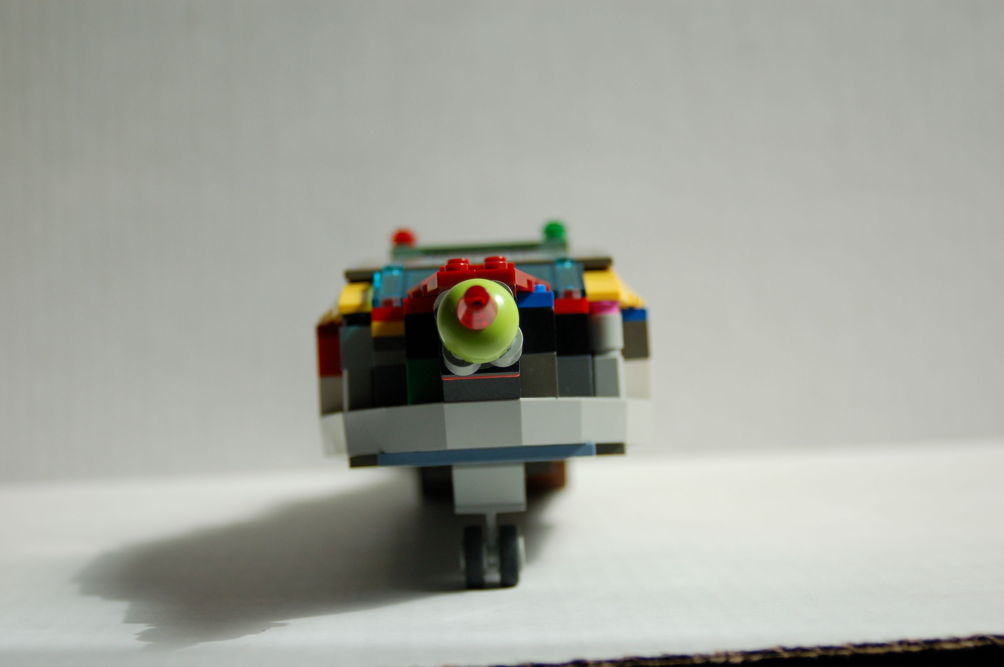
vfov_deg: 20.6
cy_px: 334
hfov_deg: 30.5
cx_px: 502
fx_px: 1839
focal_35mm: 66
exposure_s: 1/1000
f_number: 4
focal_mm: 44
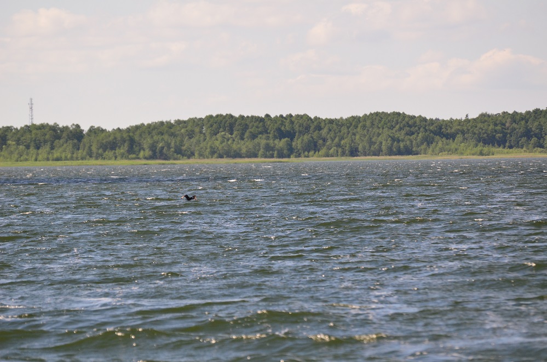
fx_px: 5002
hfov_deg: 6.3
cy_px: 181
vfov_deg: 4.1
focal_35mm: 330
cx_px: 274
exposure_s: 1/3200
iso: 640
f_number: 5.3
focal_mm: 220
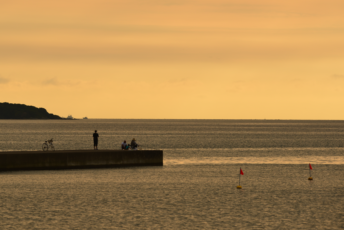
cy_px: 77
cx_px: 117
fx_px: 2619
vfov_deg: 5.0
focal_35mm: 274
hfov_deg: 7.5
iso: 100
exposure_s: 1/800
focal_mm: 200
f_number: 5.6
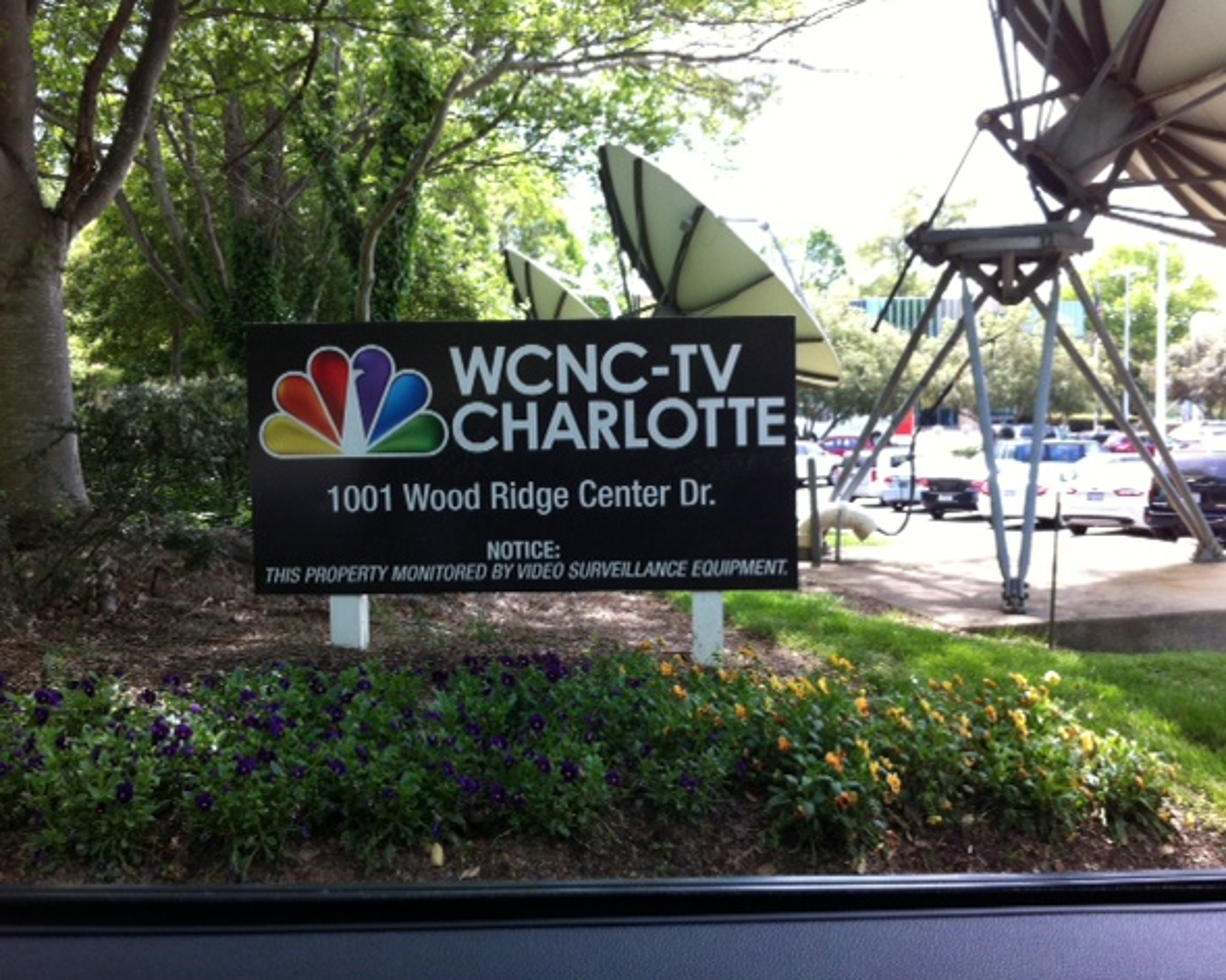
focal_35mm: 37
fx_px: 1343
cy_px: 486
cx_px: 617
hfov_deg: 49.1
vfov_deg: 40.1
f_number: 2.8
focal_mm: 3.85
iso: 80
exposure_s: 1/167
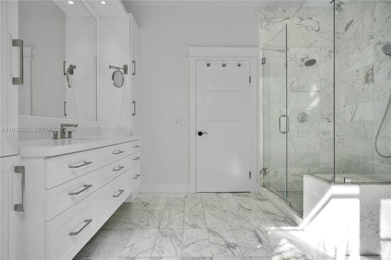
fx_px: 217
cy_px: 130
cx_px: 196
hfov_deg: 84.0
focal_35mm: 20
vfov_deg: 61.9
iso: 640
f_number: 7.1
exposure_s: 1/640
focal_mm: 20
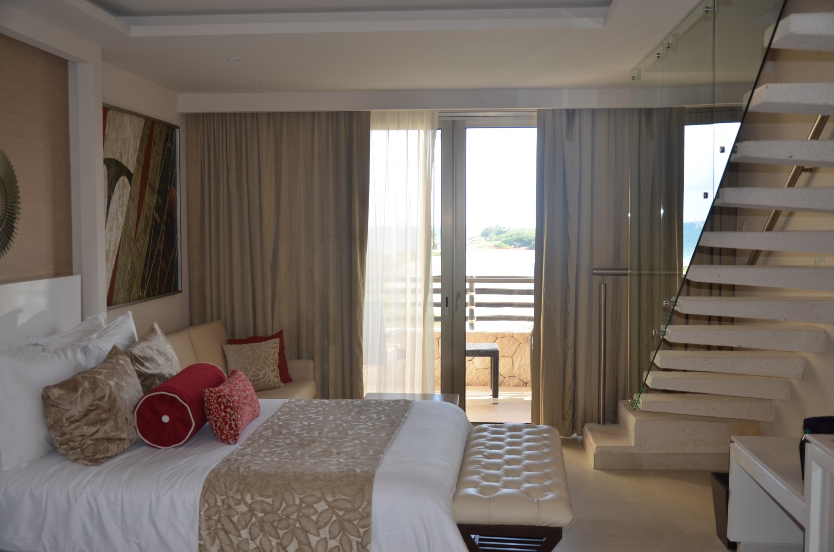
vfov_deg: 35.3
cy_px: 276
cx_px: 417
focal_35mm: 38
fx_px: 867
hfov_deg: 51.4
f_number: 4
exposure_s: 1/160
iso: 200
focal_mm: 25
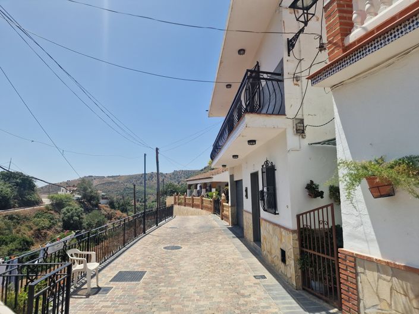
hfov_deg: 74.0
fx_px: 278
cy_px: 157
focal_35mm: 23
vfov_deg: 58.8
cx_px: 210
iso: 50
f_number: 1.8
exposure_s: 1/1700
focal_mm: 6.4
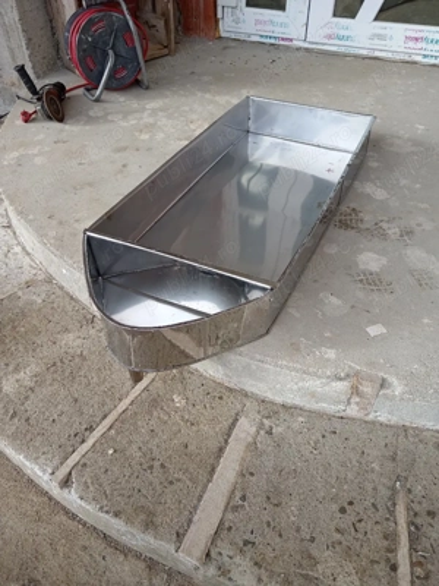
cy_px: 293
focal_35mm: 27
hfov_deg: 51.4
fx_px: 457
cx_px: 220
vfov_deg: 65.3
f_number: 1.9
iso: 102
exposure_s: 1/294
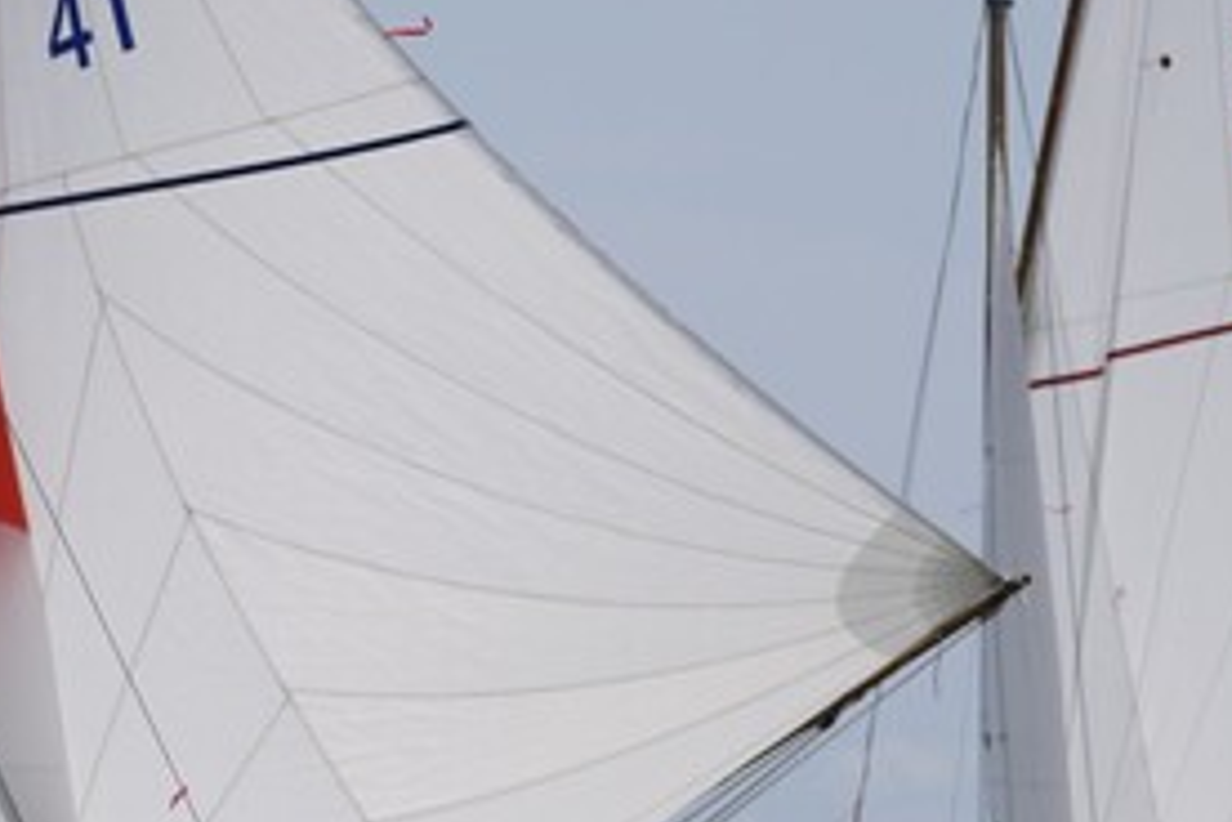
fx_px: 22277
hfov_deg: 3.2
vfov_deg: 2.1
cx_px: -62
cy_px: 1092
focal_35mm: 651
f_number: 5.6
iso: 100
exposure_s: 1/1250
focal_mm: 150
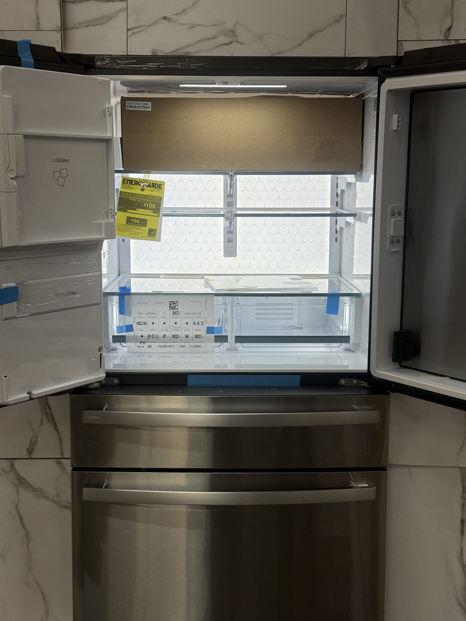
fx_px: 862
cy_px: 310
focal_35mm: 48
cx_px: 233
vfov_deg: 39.7
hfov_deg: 30.3
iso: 80
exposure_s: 1/201
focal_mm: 6.76
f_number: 1.78
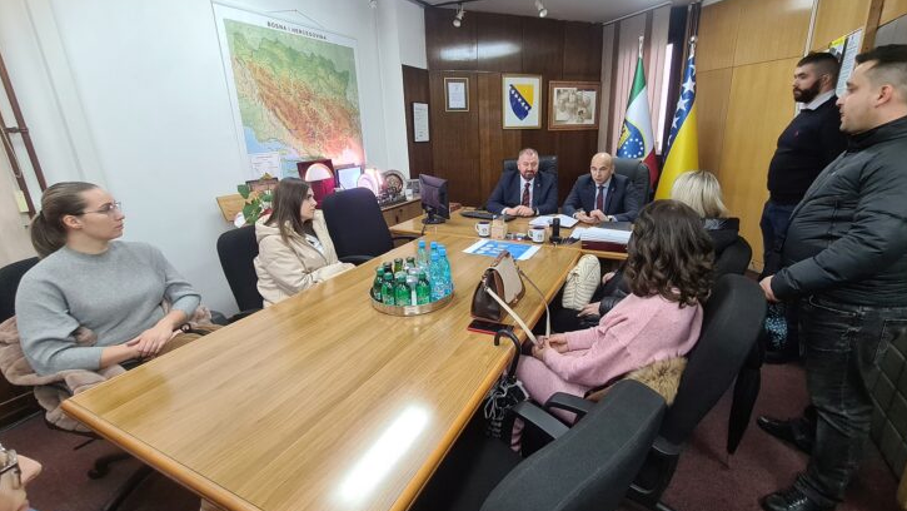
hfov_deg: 102.9
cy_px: 249
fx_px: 361
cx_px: 478
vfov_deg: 70.5
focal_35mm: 15
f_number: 2.2
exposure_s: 1/33
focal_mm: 2.22
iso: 320
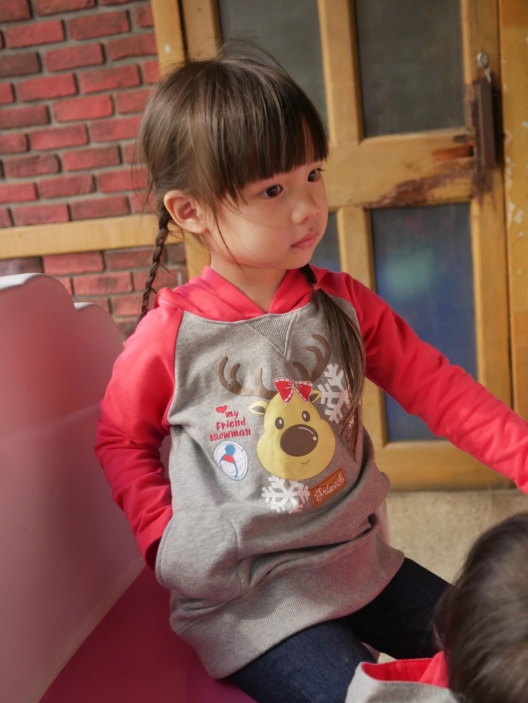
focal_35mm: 40
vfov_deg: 46.8
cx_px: 264
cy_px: 352
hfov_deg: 36.0
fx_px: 813
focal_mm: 20
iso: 200
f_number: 2.8
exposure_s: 1/250
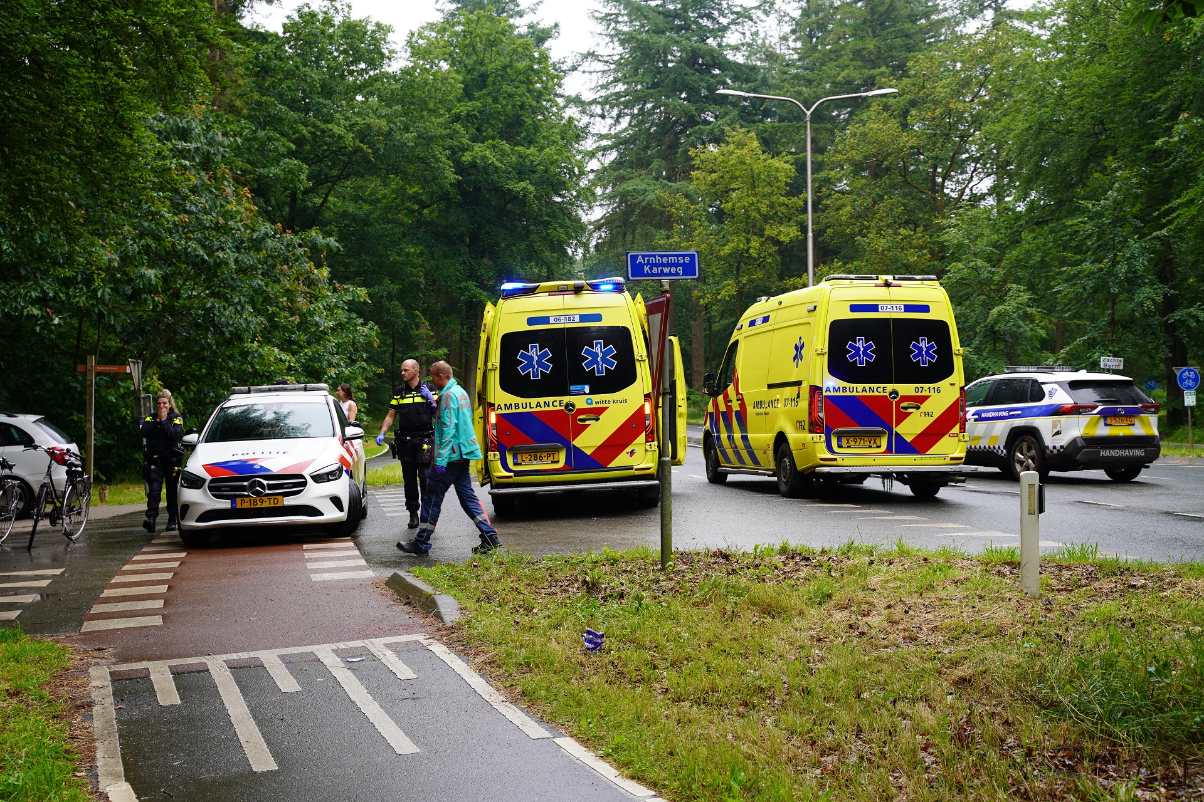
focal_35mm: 46
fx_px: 1538
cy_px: 401
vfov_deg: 29.2
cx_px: 602
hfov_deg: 42.7
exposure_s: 1/100
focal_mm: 46
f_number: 5
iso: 100
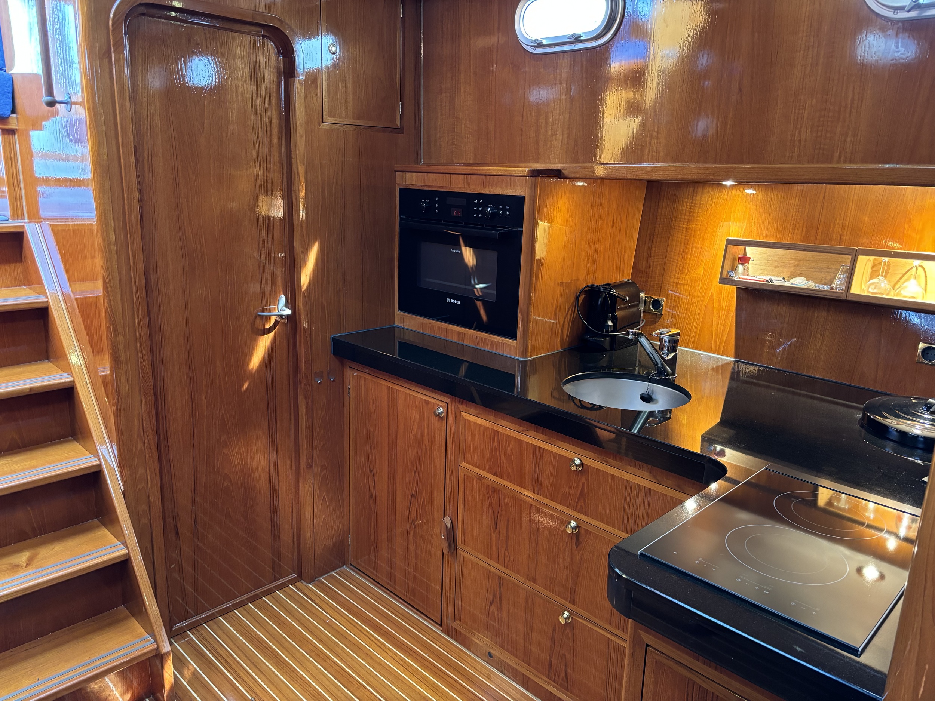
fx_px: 702
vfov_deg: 53.1
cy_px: 350
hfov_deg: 67.3
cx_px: 468
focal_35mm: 26
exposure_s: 1/33
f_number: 1.6
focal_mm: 5.96
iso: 400
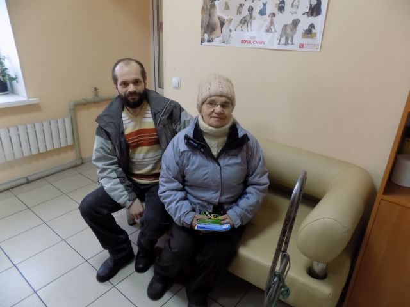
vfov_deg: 58.9
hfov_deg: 73.9
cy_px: 154
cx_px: 205
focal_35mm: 23
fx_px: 272
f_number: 3.1
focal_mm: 4
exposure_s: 1/30
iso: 320
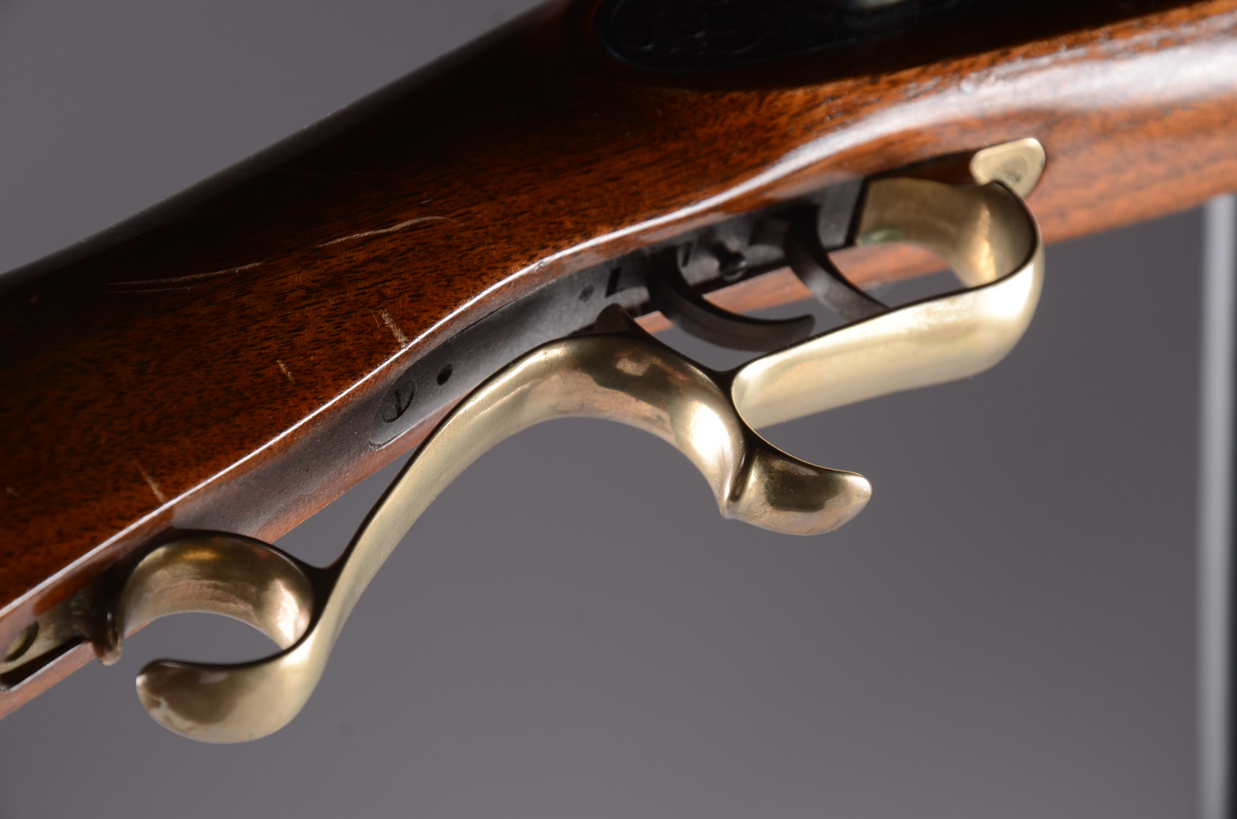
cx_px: 618
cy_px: 410
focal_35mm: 158
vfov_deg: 8.7
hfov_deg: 13.1
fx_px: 5401
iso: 160
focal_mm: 105
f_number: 10
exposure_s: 1/80
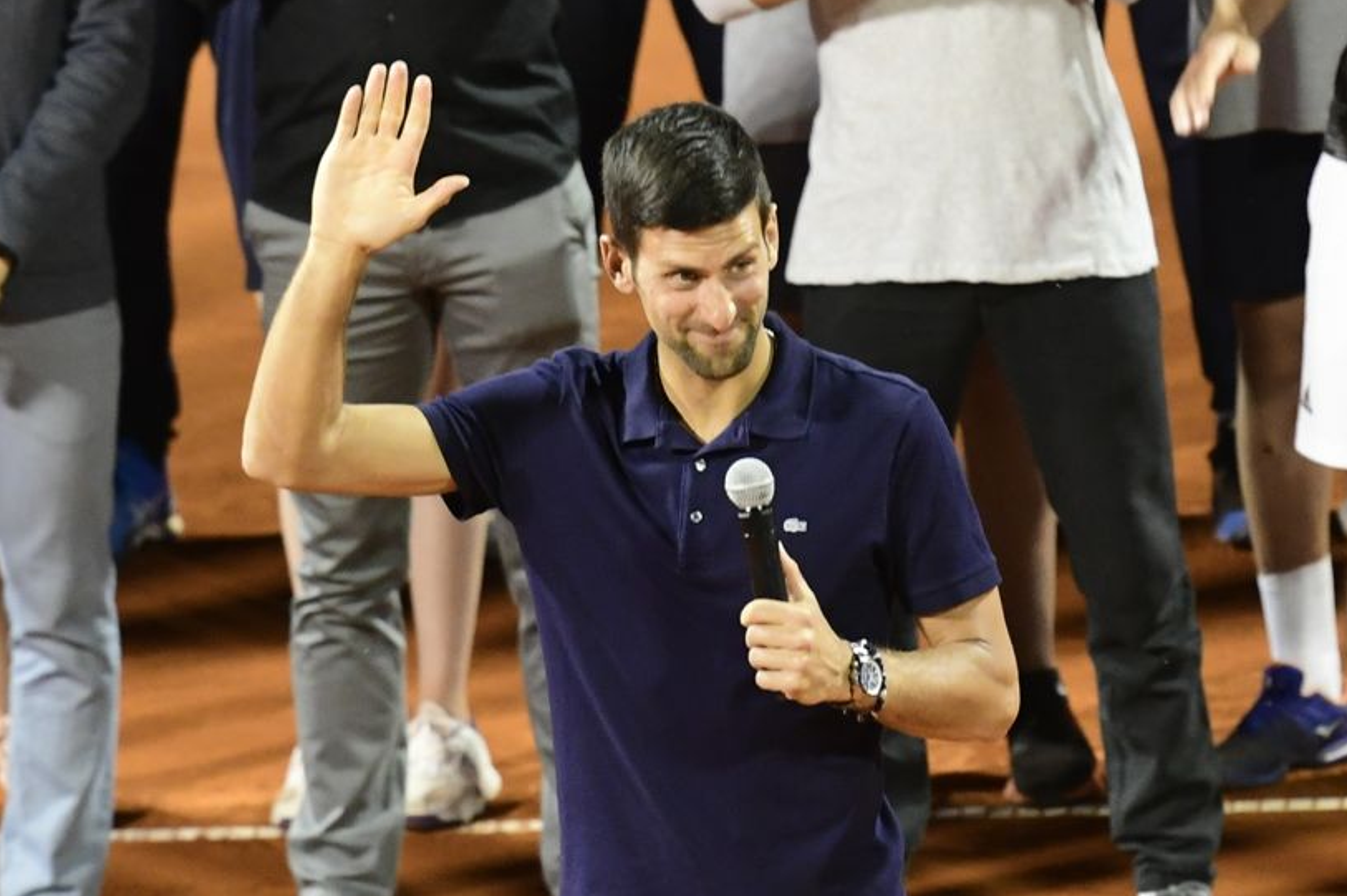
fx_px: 16565
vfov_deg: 3.1
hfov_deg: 4.7
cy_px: 250
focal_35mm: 443
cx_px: 754
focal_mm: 180
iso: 1600
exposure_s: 1/250
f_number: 4
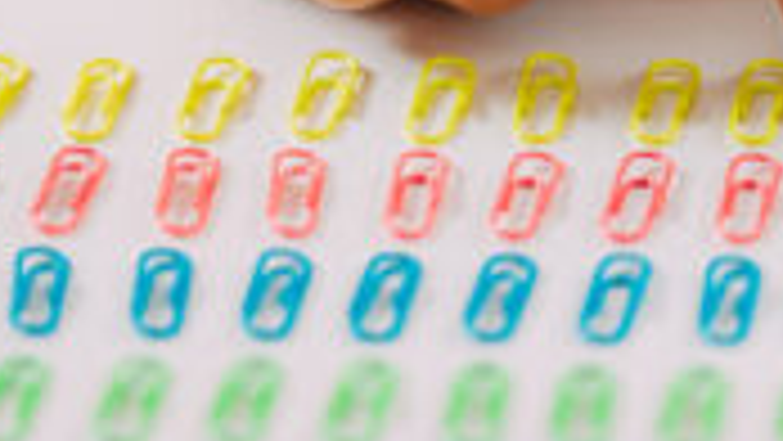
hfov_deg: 3.9
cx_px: 997
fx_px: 11506
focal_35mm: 554
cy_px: -288
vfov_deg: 2.2
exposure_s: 1/200
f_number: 2
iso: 200
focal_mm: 135
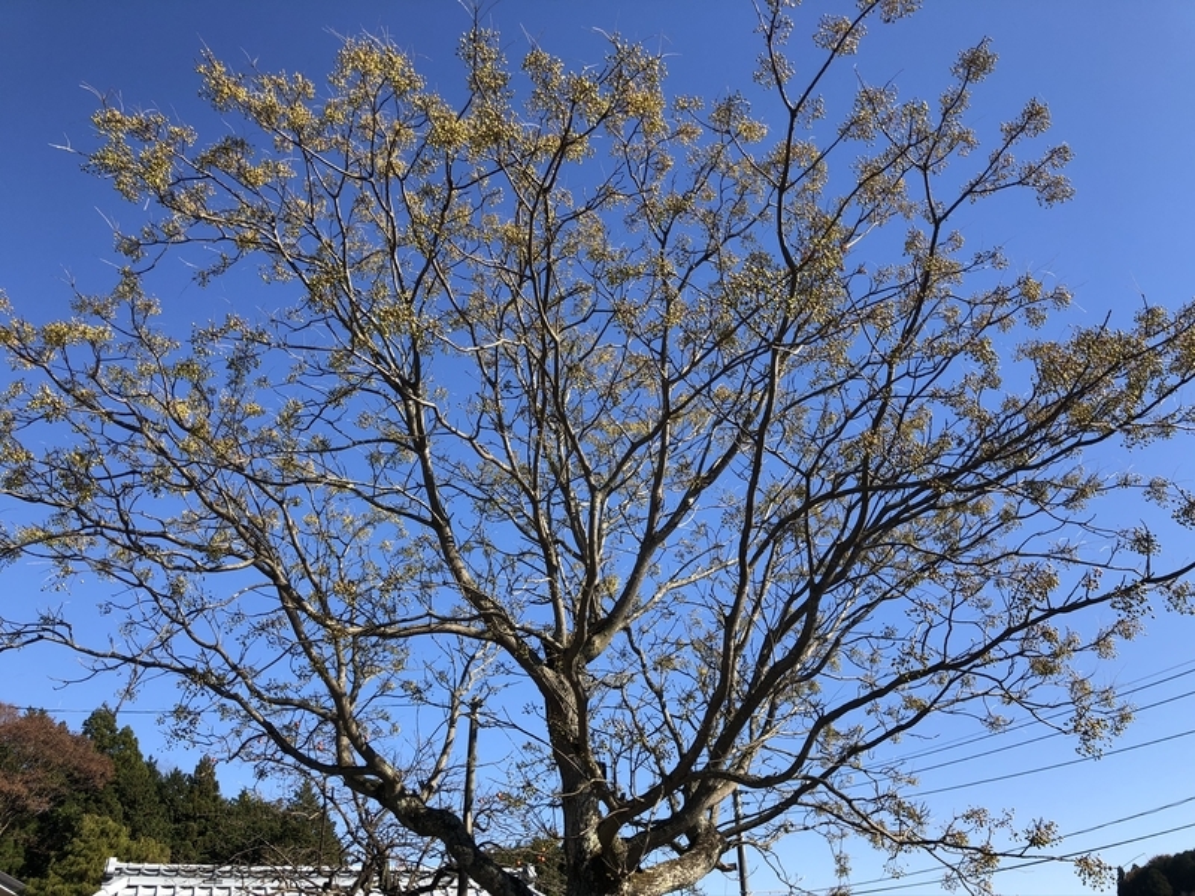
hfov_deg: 63.4
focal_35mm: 28
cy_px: 448
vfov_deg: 49.7
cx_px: 598
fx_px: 967
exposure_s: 1/1263
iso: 20
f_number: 1.8
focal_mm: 4
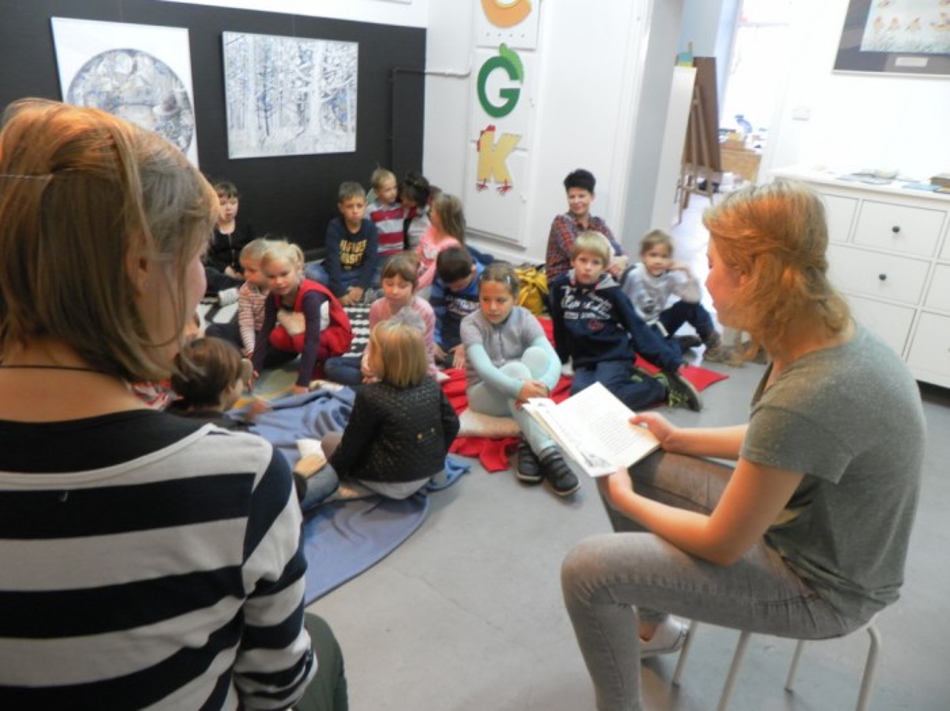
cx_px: 475
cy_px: 356
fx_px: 713
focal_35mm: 26
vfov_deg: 53.0
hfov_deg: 67.3
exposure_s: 1/10
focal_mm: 4.6
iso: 200
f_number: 2.8
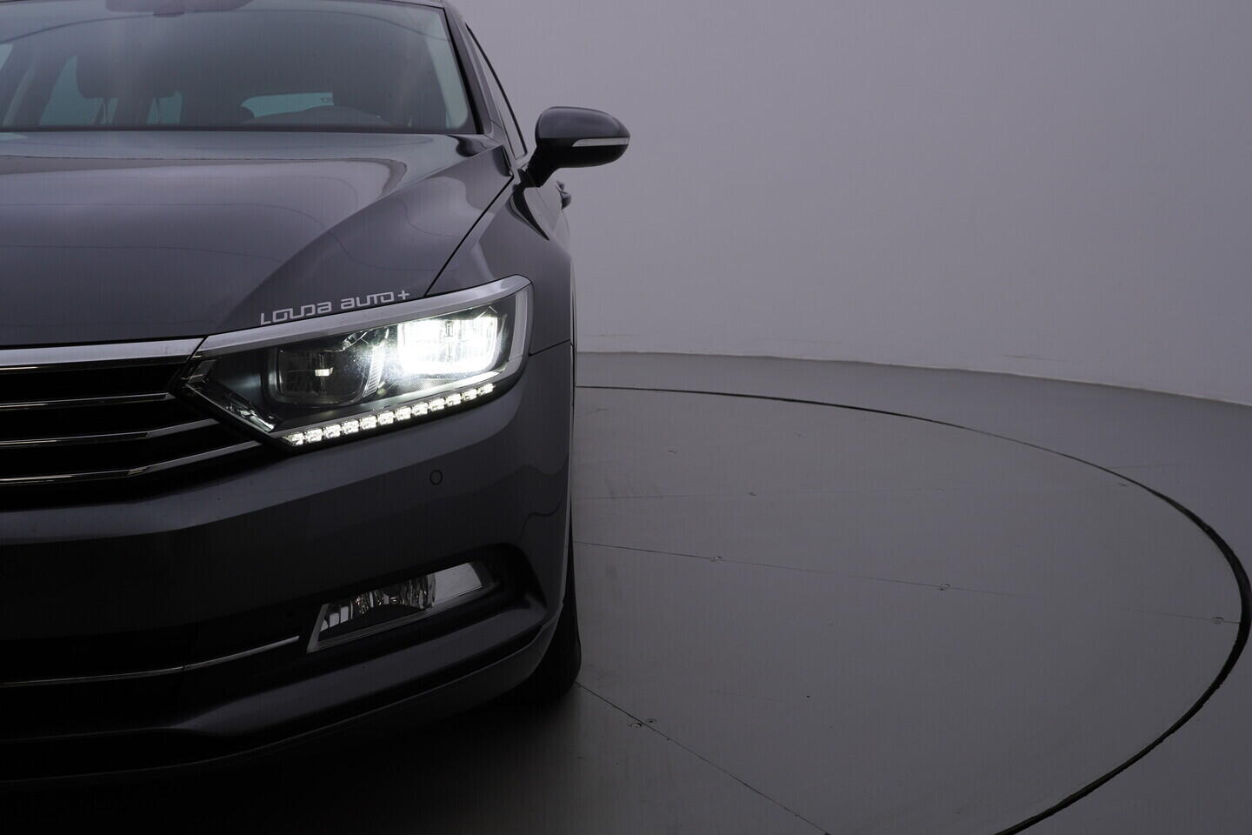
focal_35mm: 36
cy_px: 418
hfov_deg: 53.1
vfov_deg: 36.9
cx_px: 626
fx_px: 1252
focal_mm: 24
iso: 125
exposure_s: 1/160
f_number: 5.6
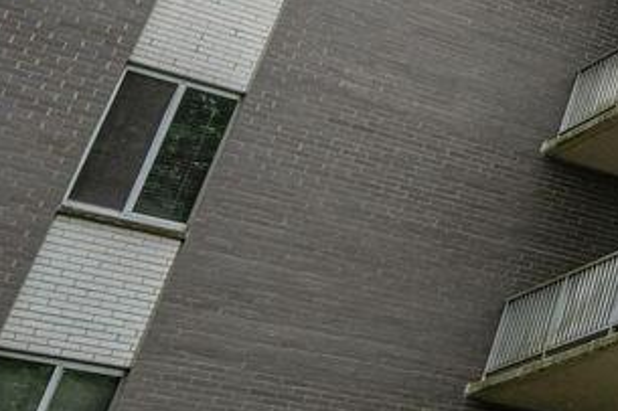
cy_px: 59
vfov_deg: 15.9
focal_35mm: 85
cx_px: 1570
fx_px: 1458
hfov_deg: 14.0
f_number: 9
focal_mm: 15
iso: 200
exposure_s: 1/250
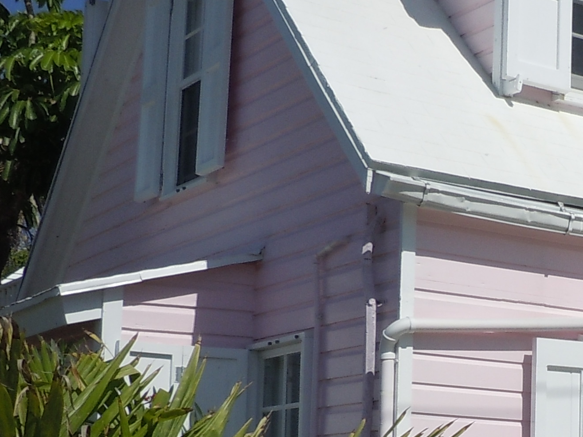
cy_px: 424
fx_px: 1549
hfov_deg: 20.0
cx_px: 694
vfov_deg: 15.8
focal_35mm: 92
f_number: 7.4
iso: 100
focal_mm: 5
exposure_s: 1/640
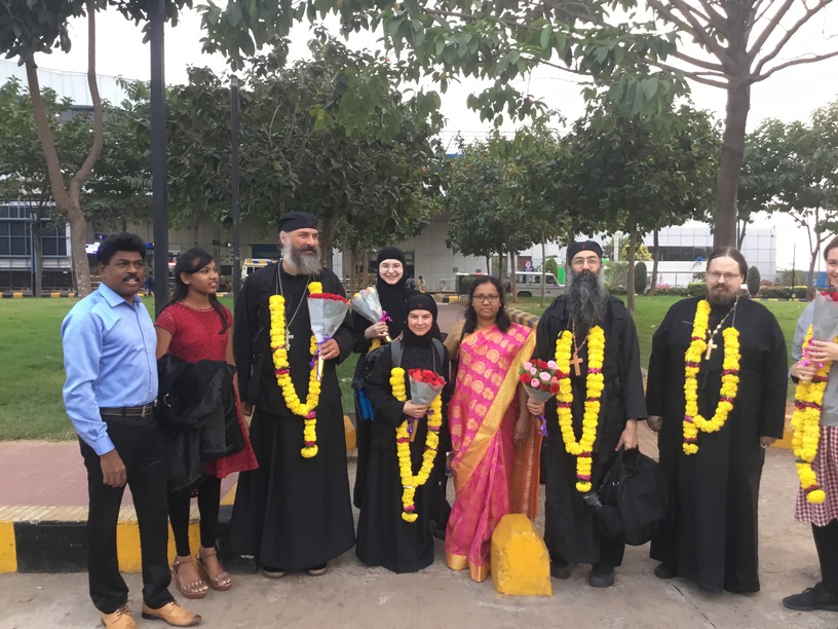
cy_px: 314
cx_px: 419
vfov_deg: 45.4
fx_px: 750
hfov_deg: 58.4
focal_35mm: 31
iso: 100
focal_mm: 3.3
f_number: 2.4
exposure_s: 1/33
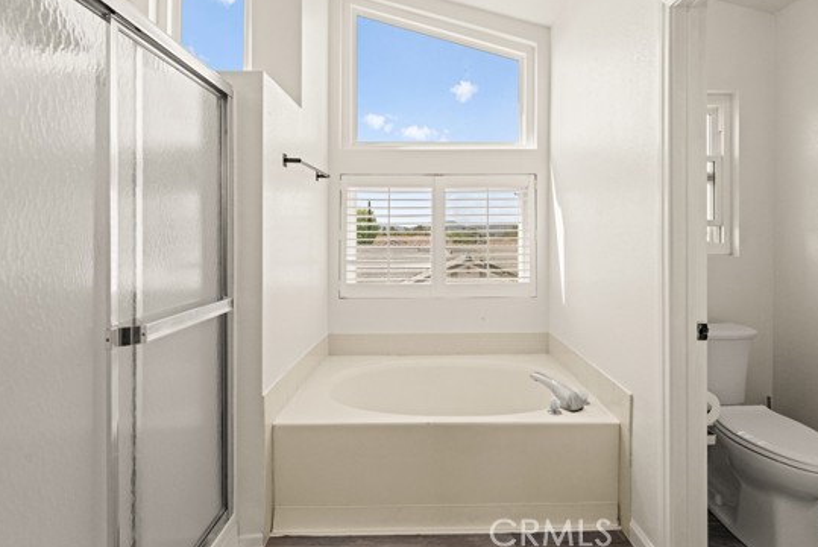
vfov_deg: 64.3
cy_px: 230
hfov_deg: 86.7
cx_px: 440
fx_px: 432
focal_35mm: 19
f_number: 8
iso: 2000
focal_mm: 16
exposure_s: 1/400
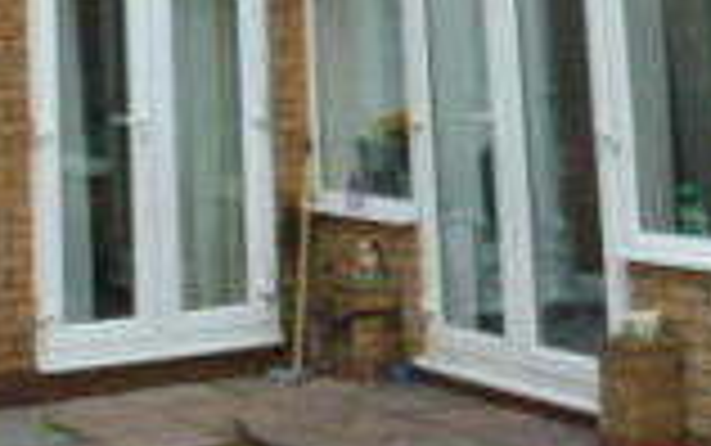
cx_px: 214
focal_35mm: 98
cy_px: -214
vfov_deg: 12.7
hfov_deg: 21.1
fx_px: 1900
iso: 100
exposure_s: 1/250
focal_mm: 4.1
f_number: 4
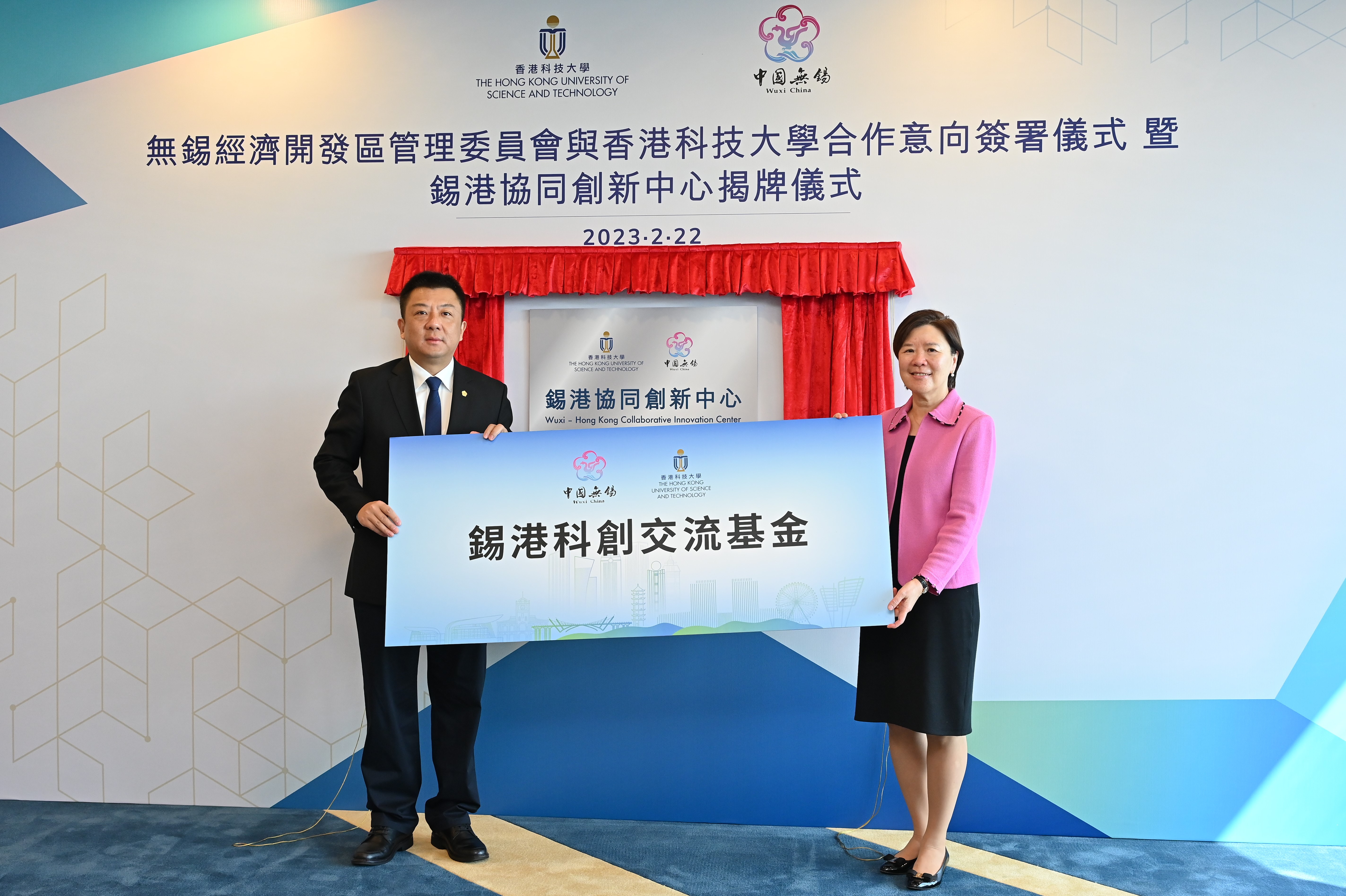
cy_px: 448
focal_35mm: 37
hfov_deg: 51.9
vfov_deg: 35.9
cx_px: 673
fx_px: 1382
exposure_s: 1/125
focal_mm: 37
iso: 1250
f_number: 5.6
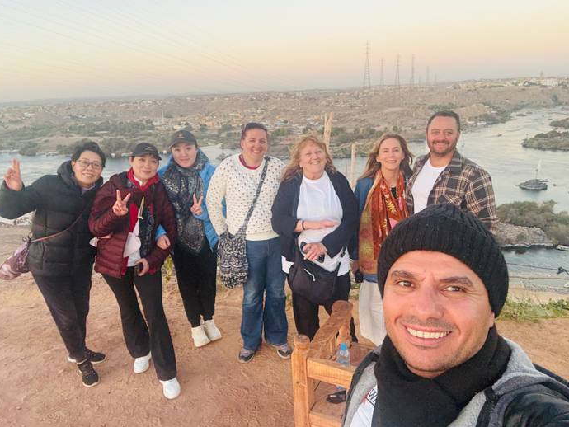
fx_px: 395
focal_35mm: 24
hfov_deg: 71.6
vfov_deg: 56.8
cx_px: 287
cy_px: 216
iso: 80
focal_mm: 2.69
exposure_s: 1/74
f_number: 1.9
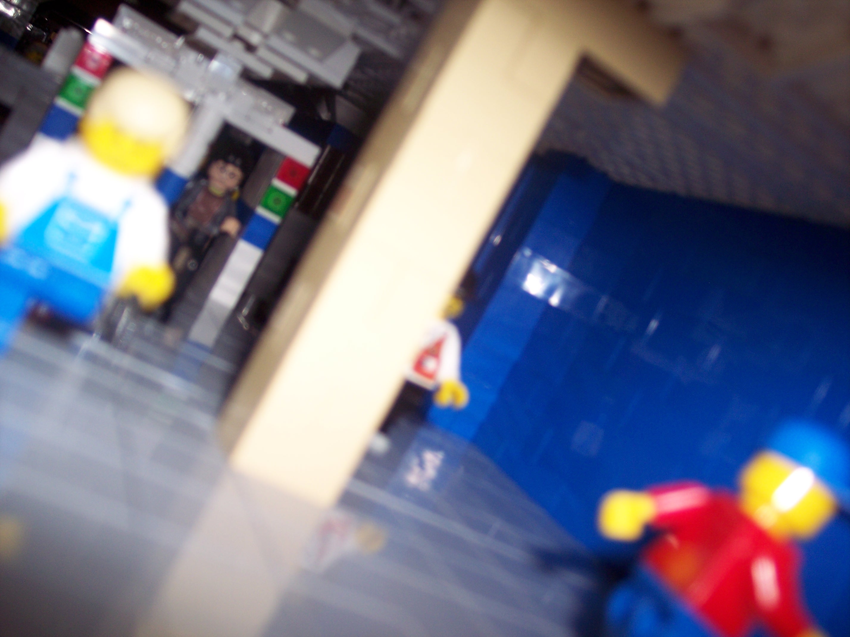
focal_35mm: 39
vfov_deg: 36.8
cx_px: 425
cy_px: 318
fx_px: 958
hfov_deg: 47.9
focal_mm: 8
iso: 100
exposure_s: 1/60
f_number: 2.8
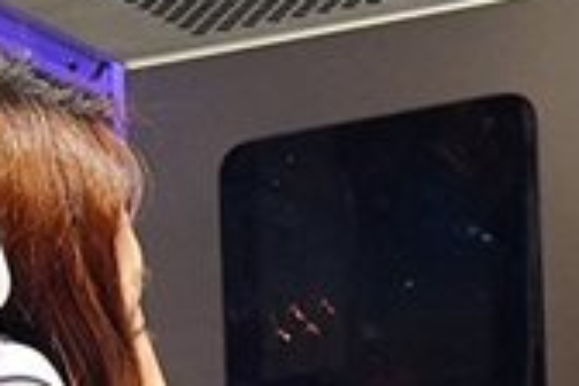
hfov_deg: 1.0
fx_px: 34464
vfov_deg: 0.6
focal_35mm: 2143
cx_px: 1079
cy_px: 781
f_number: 5
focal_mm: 200
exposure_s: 1/125
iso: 2000
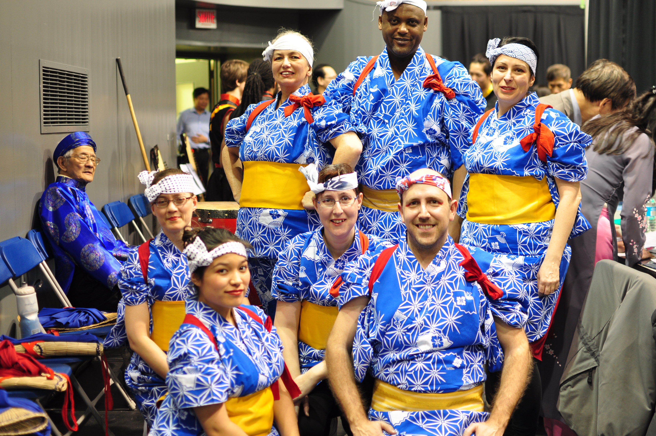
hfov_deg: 37.9
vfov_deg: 25.7
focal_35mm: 52
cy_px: 218
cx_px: 328
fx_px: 955
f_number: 2
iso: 200
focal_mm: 35
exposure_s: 1/15
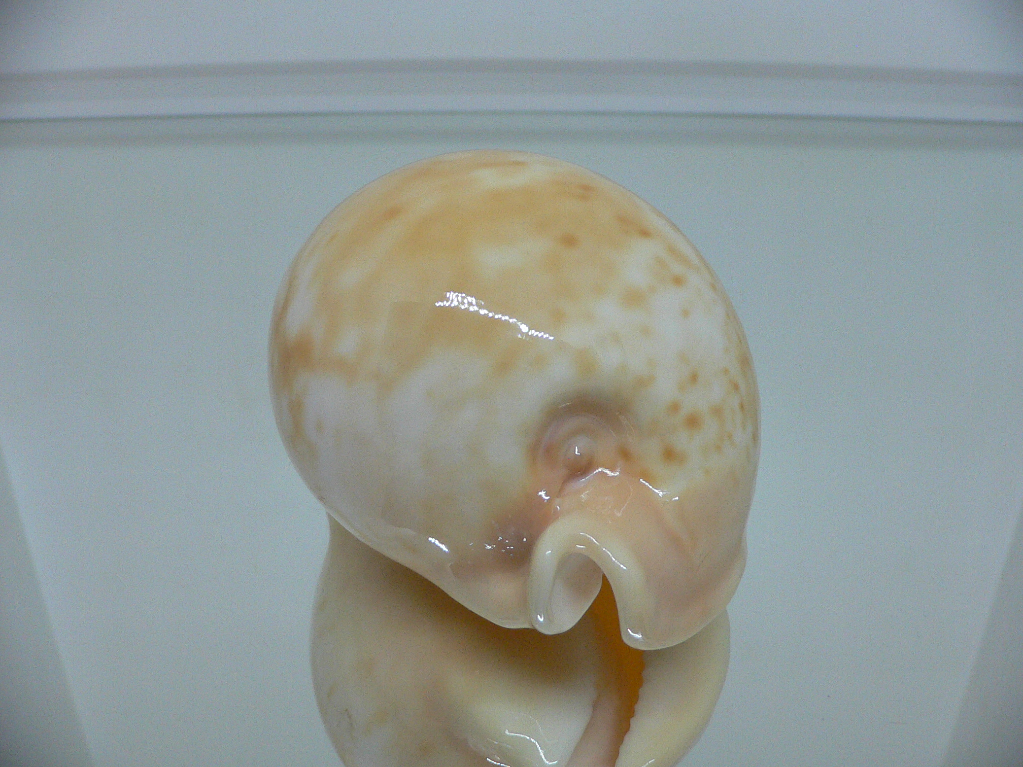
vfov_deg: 40.7
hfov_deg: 52.6
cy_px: 384
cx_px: 512
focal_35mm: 35
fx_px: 1034
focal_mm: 4.6
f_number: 2.8
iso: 200
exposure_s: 1/60
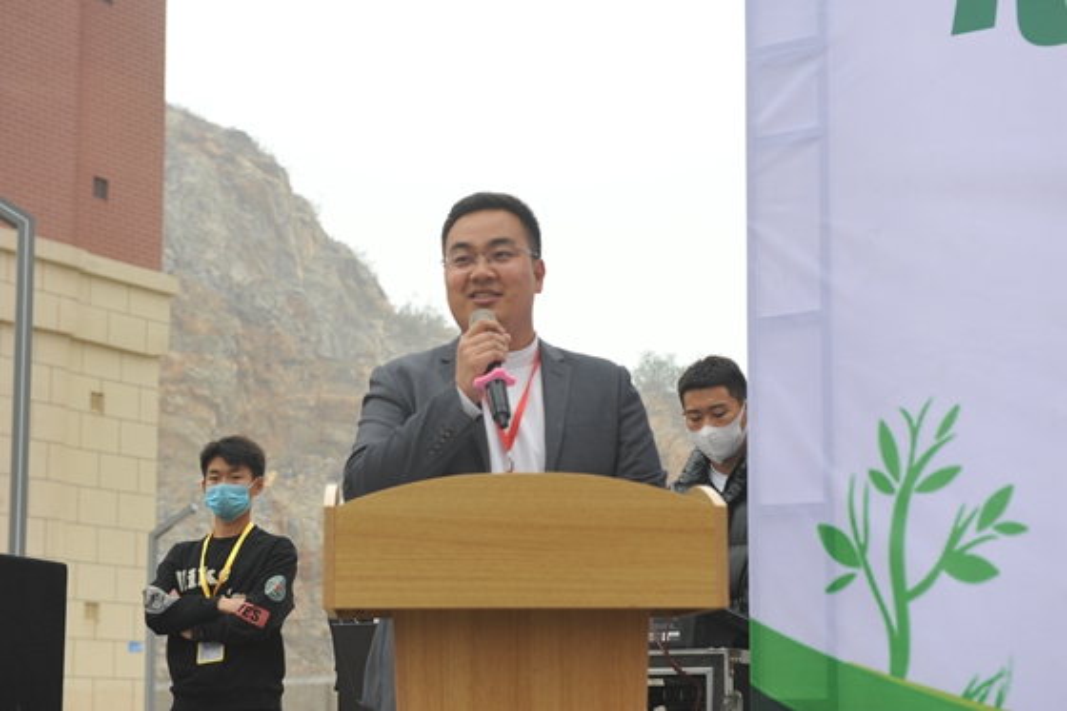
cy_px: 356
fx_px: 2074
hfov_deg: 28.9
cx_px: 534
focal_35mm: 70
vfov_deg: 19.4
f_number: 6.3
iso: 720
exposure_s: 1/500
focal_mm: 70
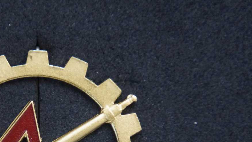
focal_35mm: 643
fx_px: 4297
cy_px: 161
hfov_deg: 3.4
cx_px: 38
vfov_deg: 1.9
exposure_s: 1/60
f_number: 6.3
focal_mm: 200
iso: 1600
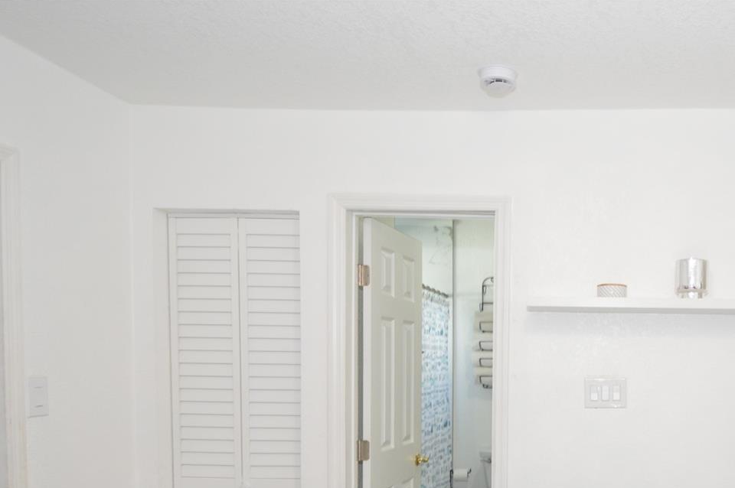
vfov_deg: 41.3
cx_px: 564
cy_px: 402
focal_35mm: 30
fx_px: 612
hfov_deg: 58.3
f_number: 4
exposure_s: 1/60
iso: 400
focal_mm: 12
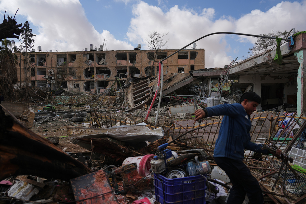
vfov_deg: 51.3
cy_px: 102
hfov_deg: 71.5
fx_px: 213
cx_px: 156
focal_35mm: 25
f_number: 2.8
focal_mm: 24
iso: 50
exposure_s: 1/1600
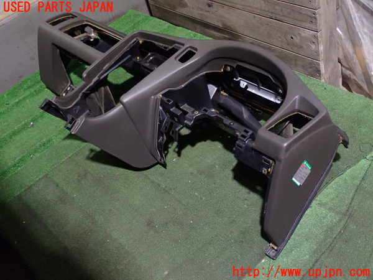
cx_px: 186
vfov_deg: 32.9
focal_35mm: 44
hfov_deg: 42.9
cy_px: 140
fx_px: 474
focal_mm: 7.84
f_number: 2.9
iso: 800
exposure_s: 1/13
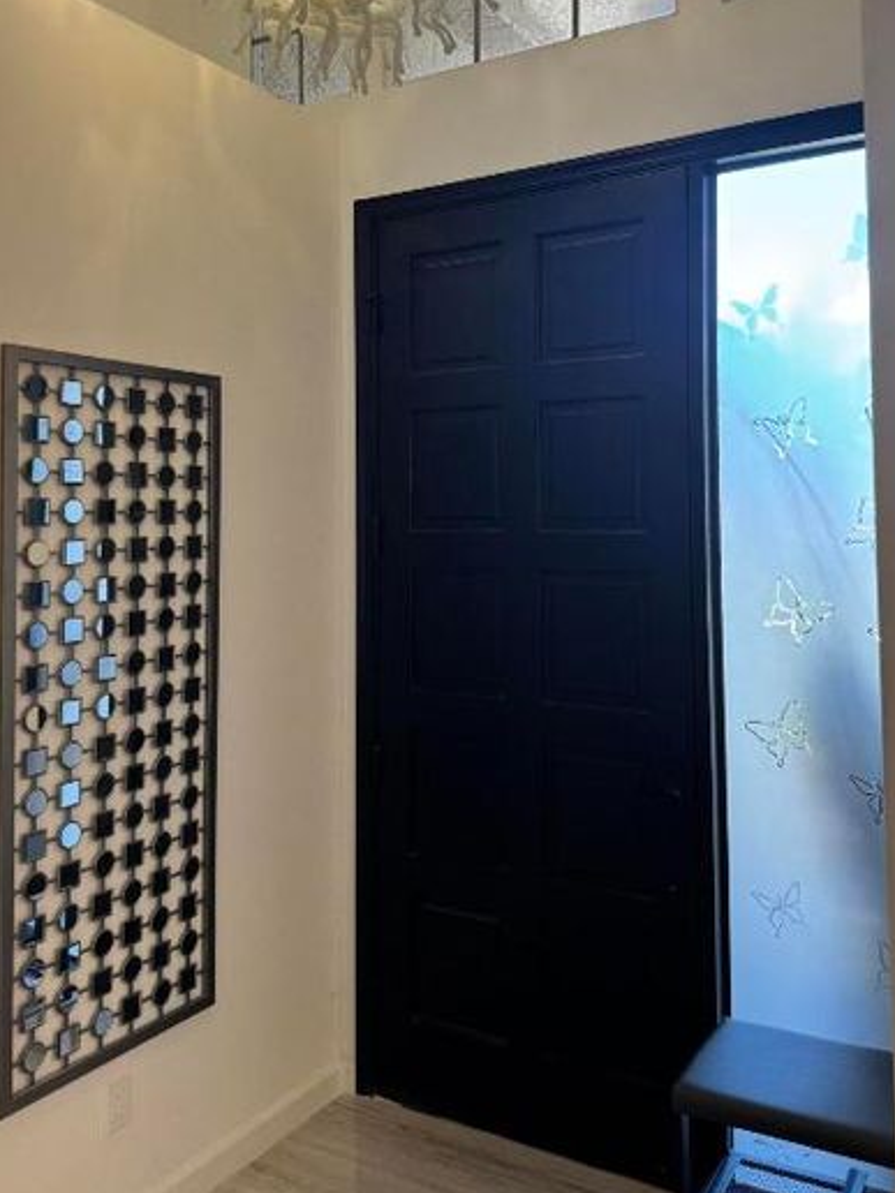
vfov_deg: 57.8
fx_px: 1069
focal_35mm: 31
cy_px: 468
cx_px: 444
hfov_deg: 45.4
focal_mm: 6.76
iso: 80
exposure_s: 1/120
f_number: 1.78
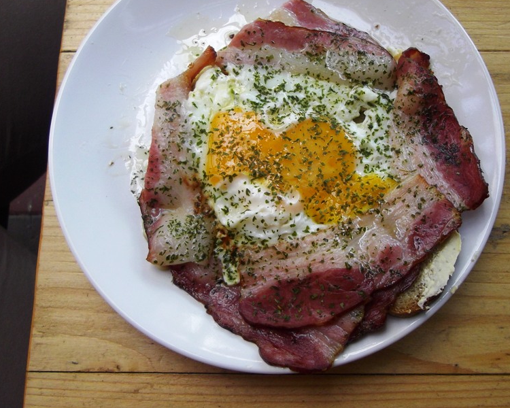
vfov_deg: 41.0
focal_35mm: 36
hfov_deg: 50.2
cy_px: 165
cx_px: 285
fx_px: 543
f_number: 3.2
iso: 100
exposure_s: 1/125
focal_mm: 4.9
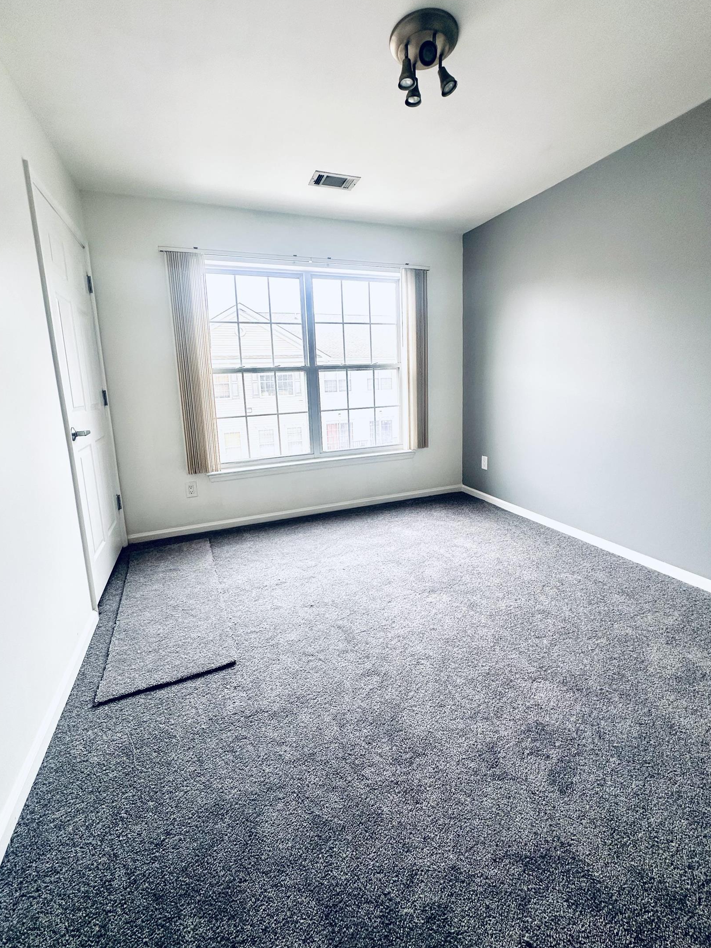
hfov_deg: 81.8
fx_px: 411
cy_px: 445
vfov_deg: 98.0
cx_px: 355
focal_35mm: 15
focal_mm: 2.22
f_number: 2.2
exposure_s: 1/216
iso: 40
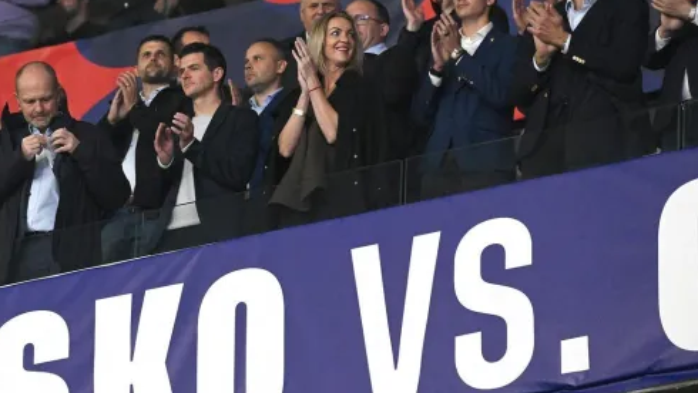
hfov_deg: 6.6
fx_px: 6017
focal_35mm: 325
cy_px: 142
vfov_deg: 3.7
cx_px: 158
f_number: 4
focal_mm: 200
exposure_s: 1/1250
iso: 6400
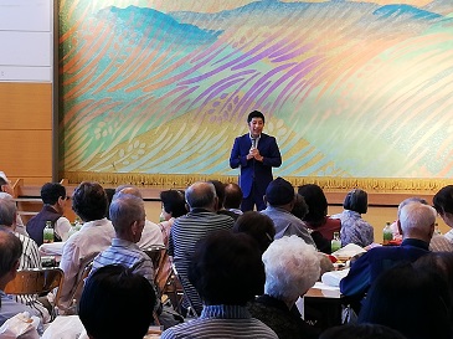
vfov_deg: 14.2
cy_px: 170
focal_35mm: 104
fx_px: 1360
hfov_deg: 18.9
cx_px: 226
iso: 125
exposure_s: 1/40
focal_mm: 3.81
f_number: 2.2
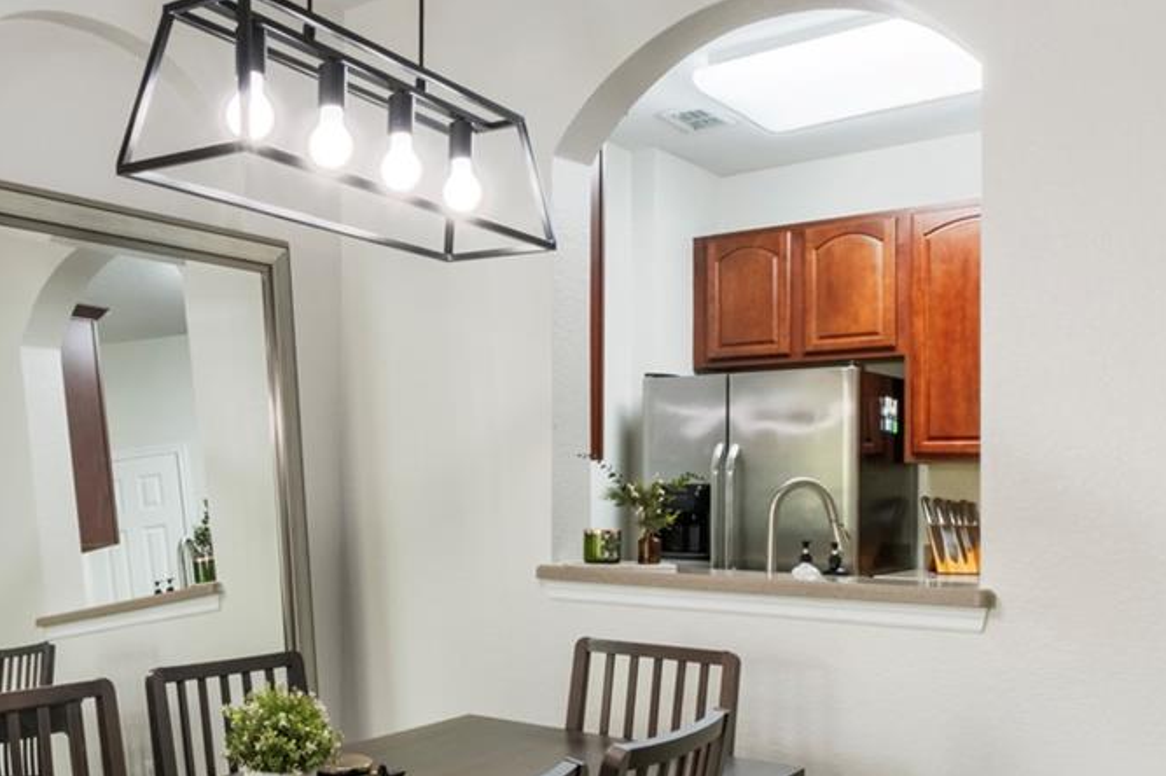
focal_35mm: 36
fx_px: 1165
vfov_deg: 36.6
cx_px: 386
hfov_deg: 52.1
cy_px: 480
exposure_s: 1/25
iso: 320
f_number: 11
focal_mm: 10
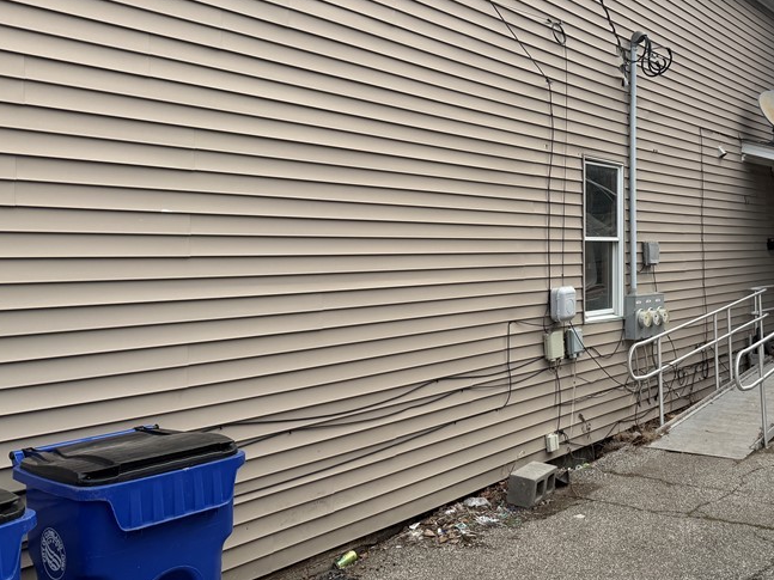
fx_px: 850
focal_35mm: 38
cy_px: 204
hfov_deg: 47.1
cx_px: 584
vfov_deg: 37.4
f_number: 1.78
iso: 100
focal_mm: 6.76
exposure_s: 1/2370
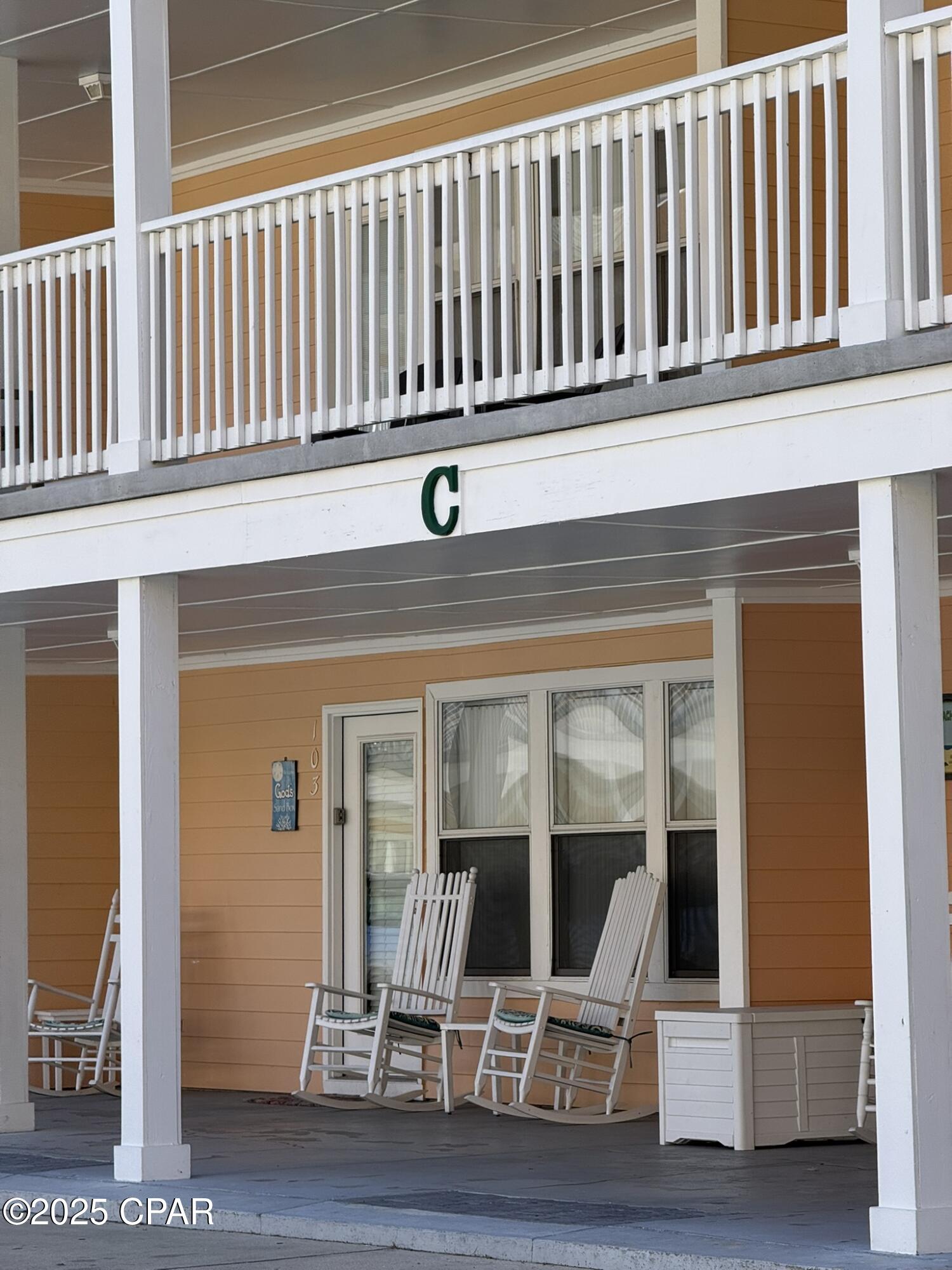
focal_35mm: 120
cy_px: 635
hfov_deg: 12.3
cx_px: 476
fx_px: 4400
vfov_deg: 16.4
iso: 50
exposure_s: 1/504
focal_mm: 15.66
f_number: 2.8
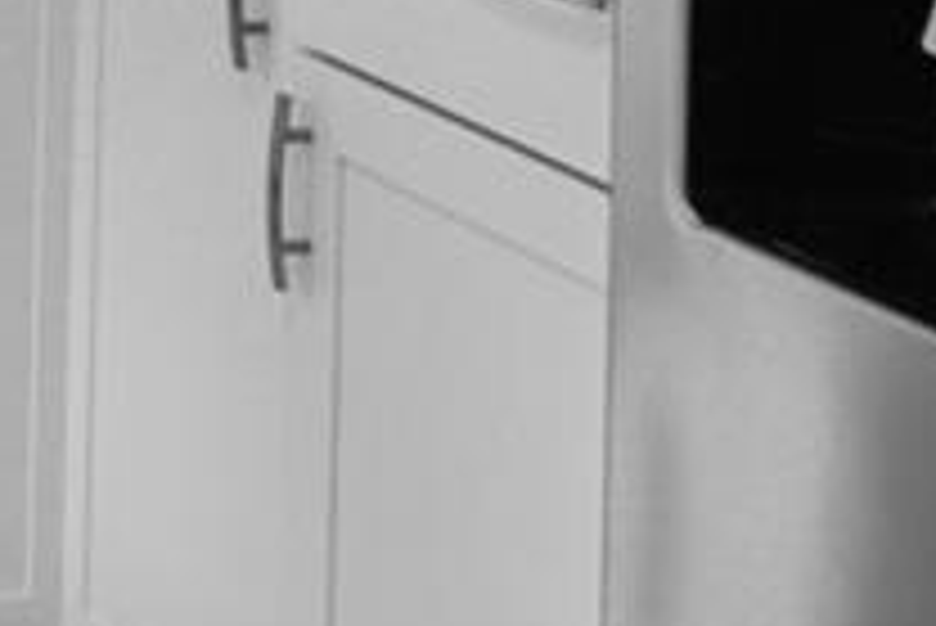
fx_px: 3200
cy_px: -941
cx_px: -1562
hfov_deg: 12.0
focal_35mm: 123
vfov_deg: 9.7
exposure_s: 1/6
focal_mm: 16
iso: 400
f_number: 8
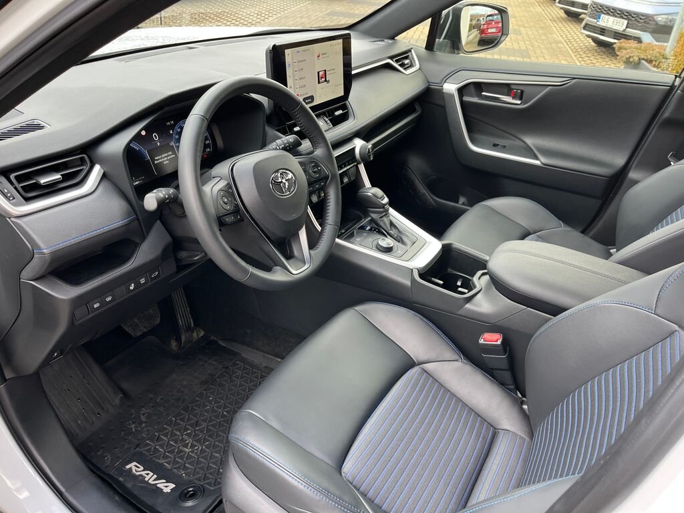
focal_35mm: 26
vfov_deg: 53.1
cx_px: 342
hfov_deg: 67.3
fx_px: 514
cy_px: 256
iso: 100
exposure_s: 1/121
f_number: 1.6
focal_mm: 5.1
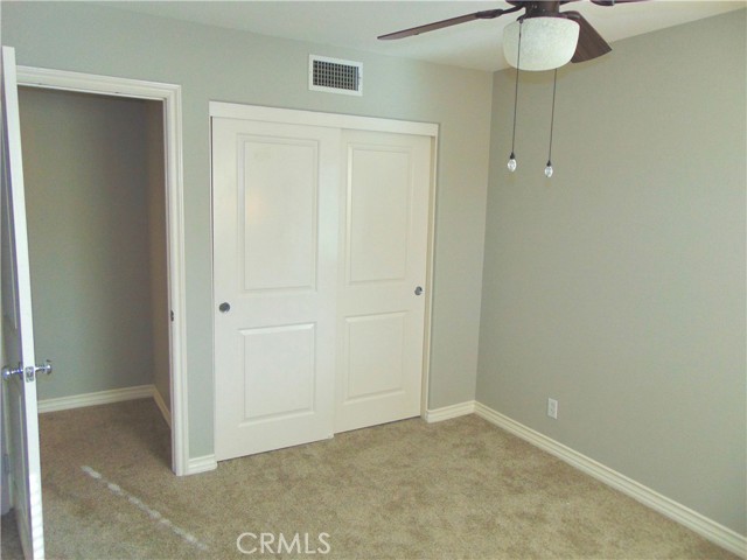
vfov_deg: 54.9
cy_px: 280
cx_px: 374
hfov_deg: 69.4
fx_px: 539
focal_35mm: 25
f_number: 3
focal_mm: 4.5
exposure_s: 1/100
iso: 80
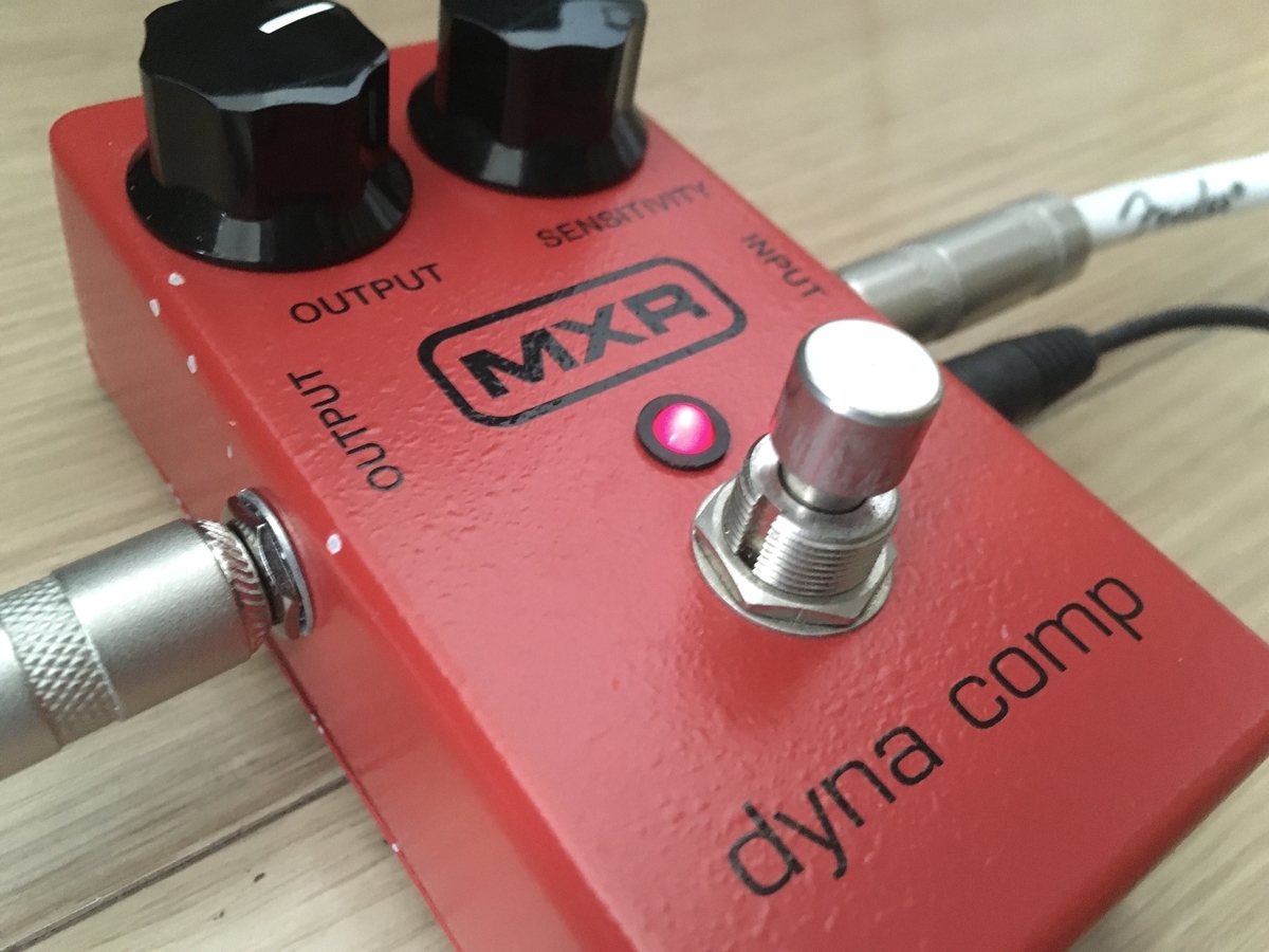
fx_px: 1063
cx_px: 634
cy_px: 476
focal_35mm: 29
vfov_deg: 48.2
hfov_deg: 61.7
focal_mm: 4.15
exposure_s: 1/15
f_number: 2.2
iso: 400
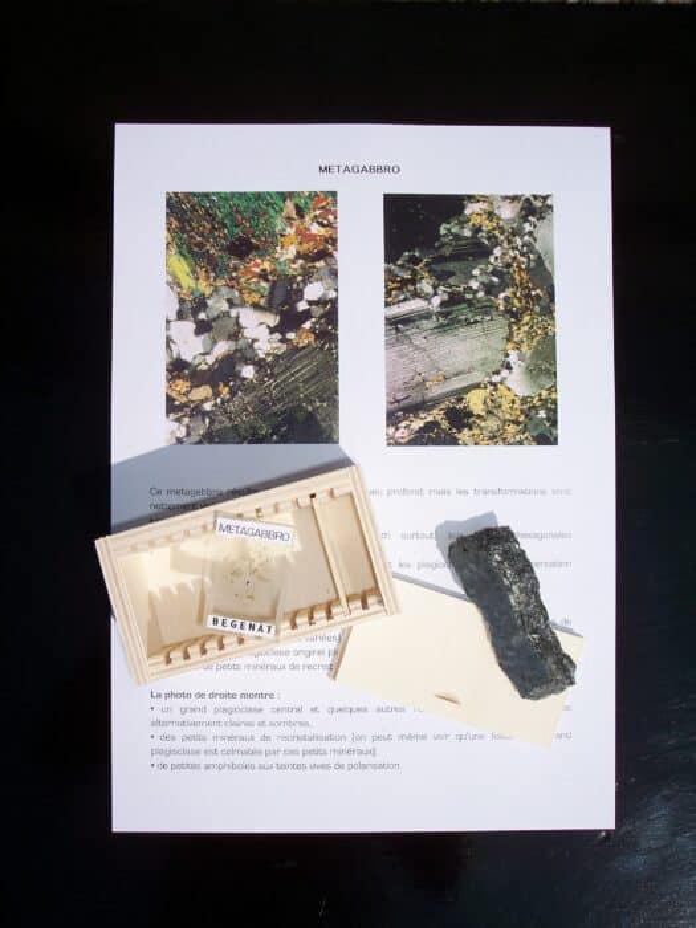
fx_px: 1046
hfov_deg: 36.8
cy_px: 464
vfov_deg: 47.9
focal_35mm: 39
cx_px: 348
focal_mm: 8
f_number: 5.6
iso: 100
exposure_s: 1/1500
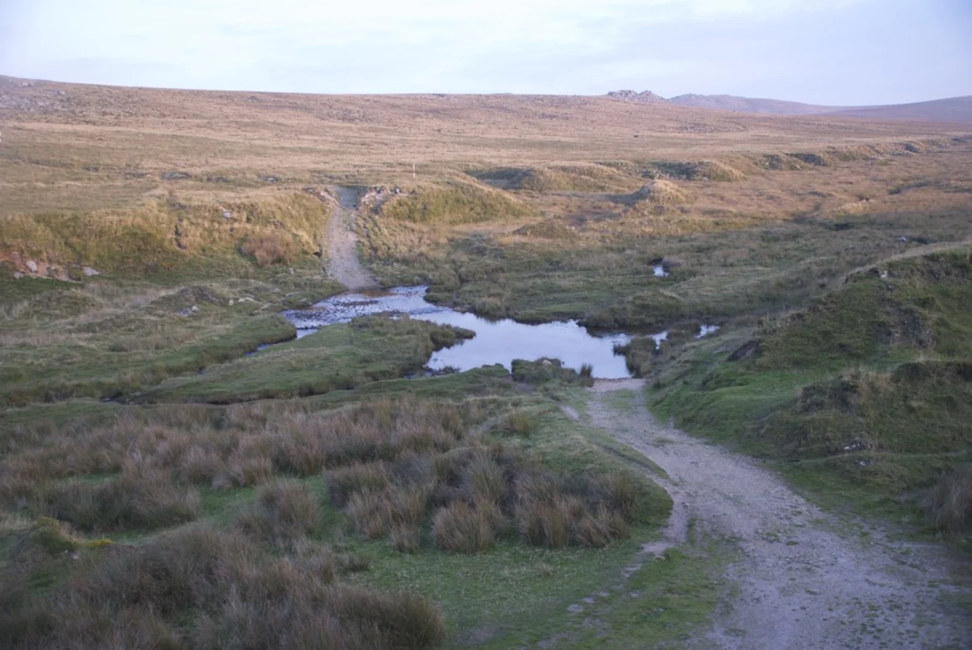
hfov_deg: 49.5
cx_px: 486
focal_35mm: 39
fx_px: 1054
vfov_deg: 34.3
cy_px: 325
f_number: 4
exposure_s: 1/60
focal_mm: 26
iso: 250
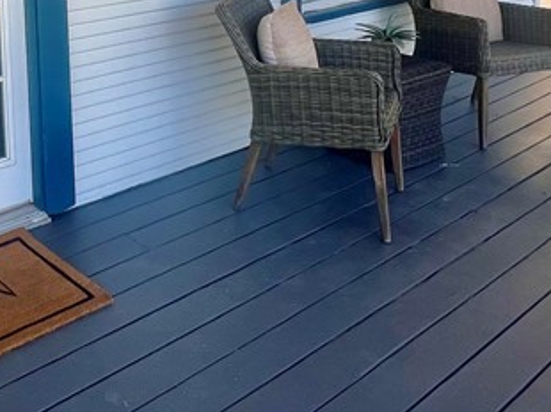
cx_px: 91
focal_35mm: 43
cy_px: -71
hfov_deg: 41.5
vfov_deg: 29.3
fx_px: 684
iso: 32
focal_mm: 1.57
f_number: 1.8
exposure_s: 1/189
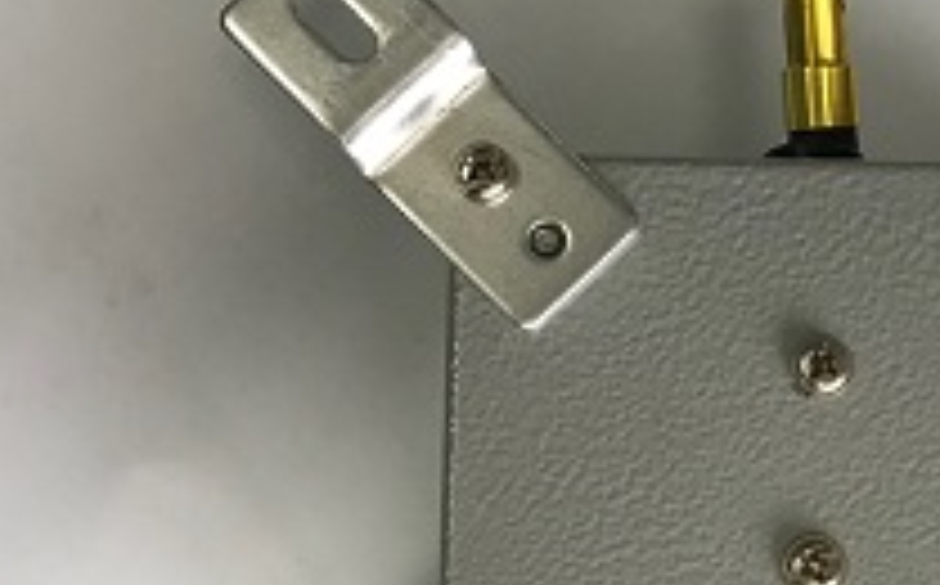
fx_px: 1637
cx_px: 828
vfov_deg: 19.9
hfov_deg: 30.7
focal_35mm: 64
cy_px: 520
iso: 32
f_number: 1.8
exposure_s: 1/33
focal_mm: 3.99
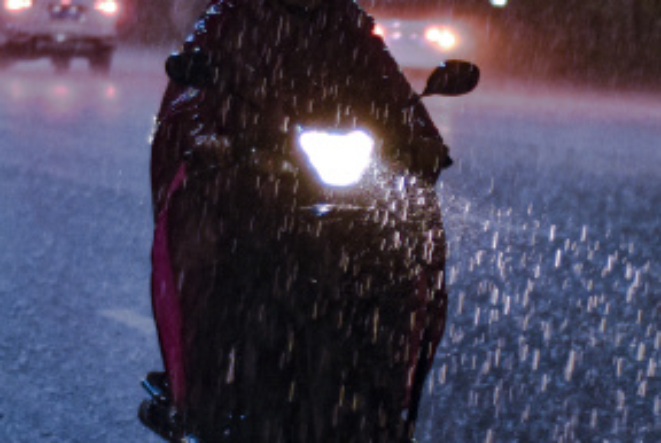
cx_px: 521
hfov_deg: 9.9
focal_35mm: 208
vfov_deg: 6.6
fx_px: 3825
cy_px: 205
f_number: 1.8
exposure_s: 1/250
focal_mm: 50
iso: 640
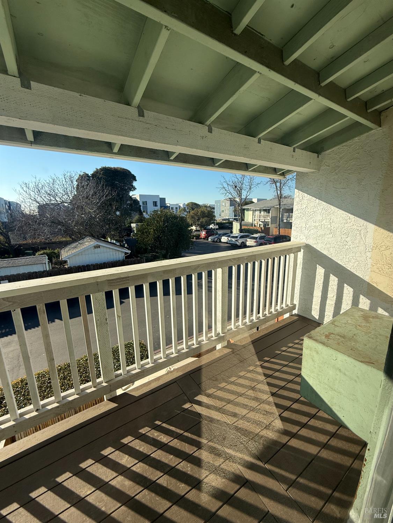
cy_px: 262
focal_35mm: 14
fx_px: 212
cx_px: 196
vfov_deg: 102.1
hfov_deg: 85.7
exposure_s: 1/1745
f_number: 2.2
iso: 50
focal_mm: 2.22
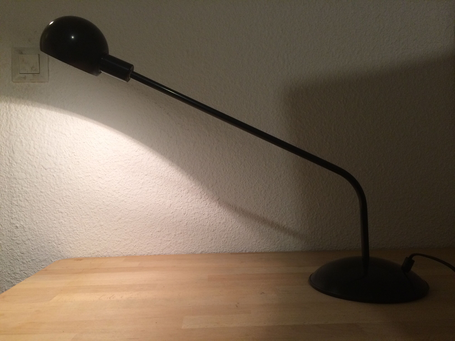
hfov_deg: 61.7
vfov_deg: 48.2
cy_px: 170
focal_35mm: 29
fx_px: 381
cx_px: 228
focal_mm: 4.15
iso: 80
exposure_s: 1/33
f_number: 2.2
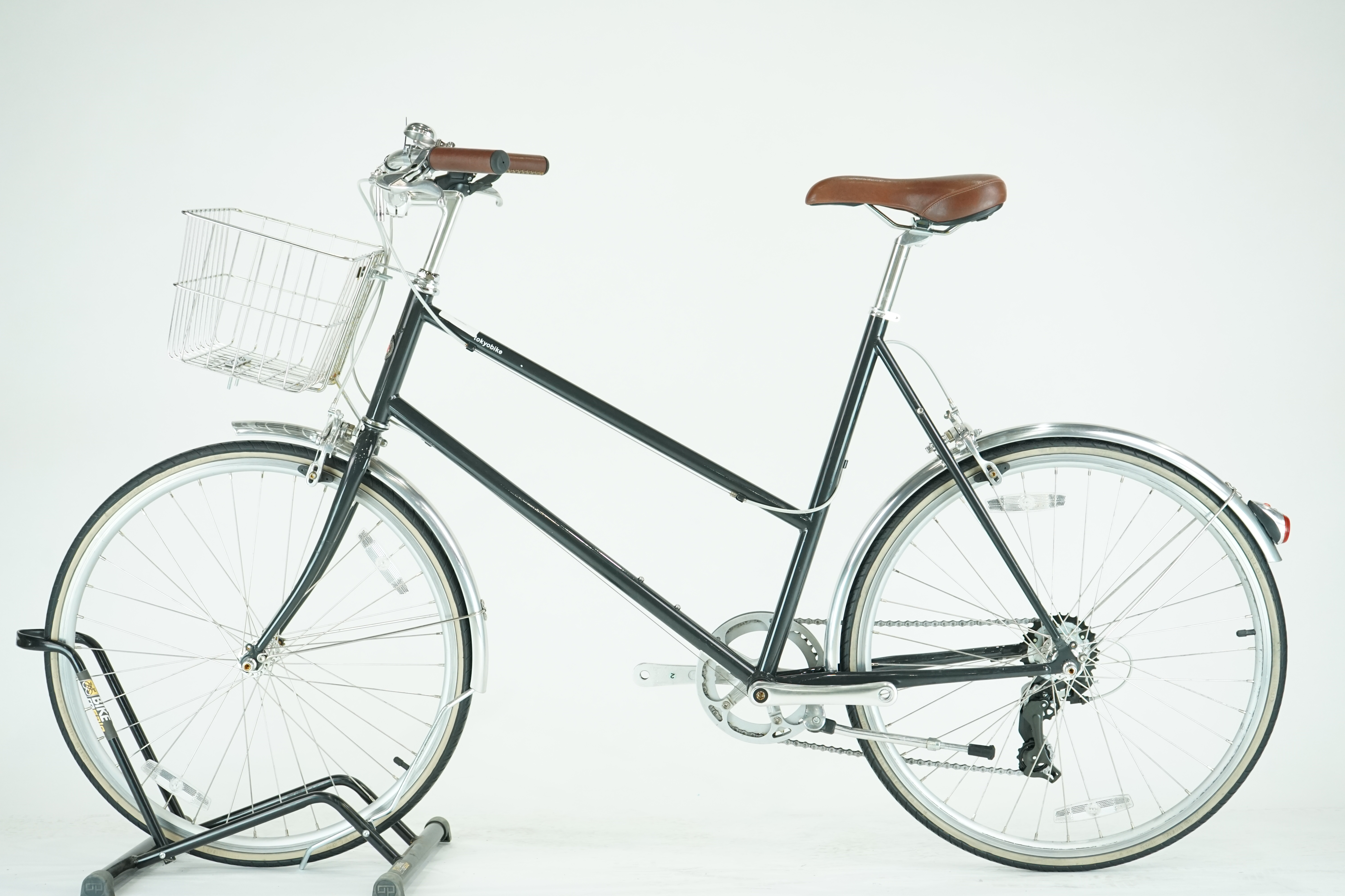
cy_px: 448
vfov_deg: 25.1
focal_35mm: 54
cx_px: 672
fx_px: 2017
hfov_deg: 36.9
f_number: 5.6
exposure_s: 1/200
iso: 1600
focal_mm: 54
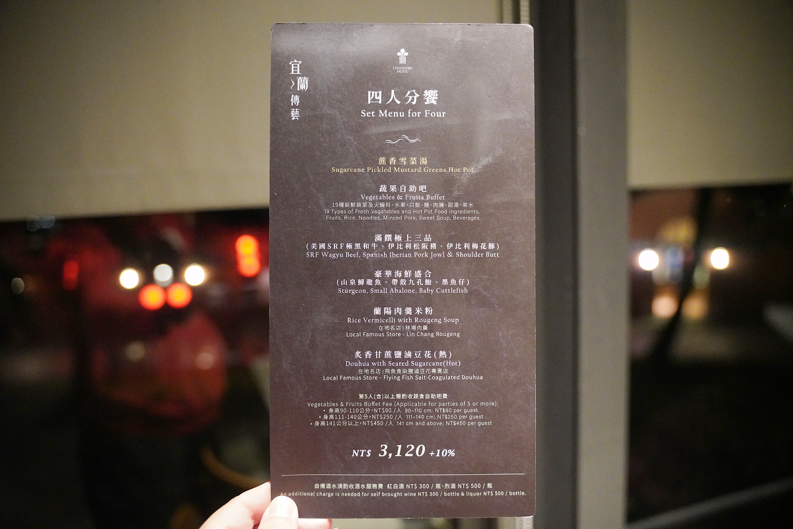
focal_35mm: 28
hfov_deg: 65.5
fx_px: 617
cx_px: 396
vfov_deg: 46.4
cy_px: 264
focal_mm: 28
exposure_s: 1/160
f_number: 2.8
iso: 12800
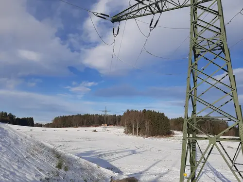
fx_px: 183
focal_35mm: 26
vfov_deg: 53.1
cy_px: 91
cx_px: 122
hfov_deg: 67.3
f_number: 1.7
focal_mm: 3.93
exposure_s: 1/4878
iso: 40
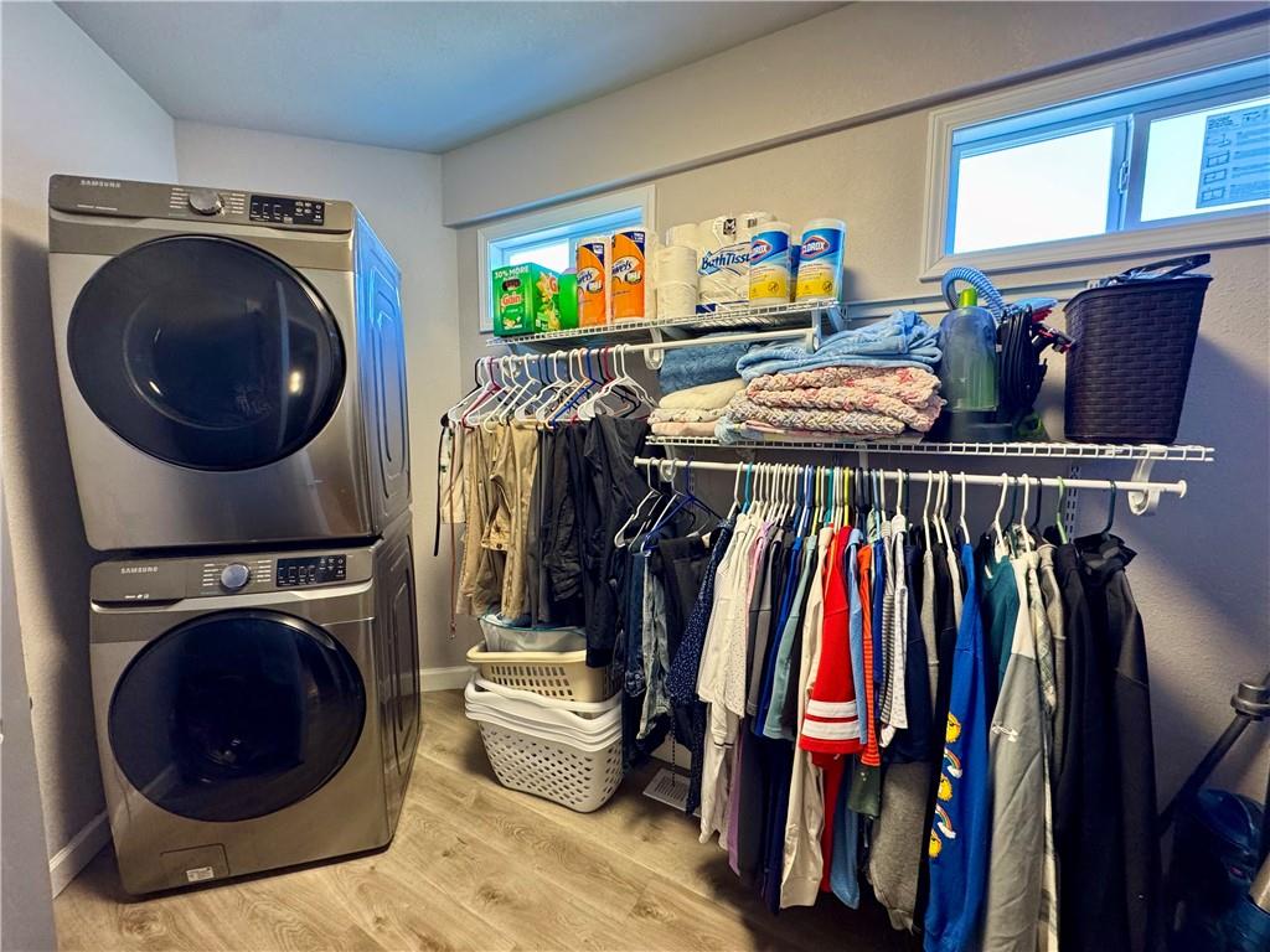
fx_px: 514
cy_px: 476
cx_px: 635
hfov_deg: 102.1
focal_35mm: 14
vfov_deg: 85.7
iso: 250
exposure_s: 1/60
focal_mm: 2.22
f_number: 2.2
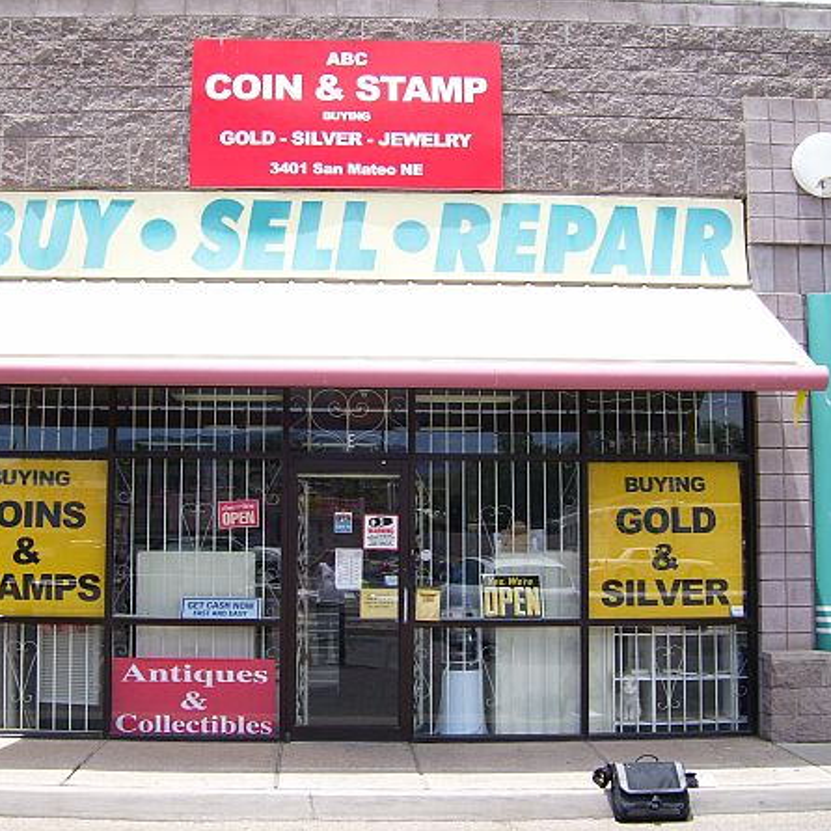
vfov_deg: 38.3
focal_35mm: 44
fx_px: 1195
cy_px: 416
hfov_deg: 38.2
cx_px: 335
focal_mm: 6
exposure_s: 1/250
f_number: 4.8
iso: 80
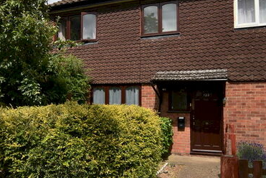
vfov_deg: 38.9
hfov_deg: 55.7
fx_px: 251
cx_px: 120
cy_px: 86
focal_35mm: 34
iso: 200
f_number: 9
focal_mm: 12
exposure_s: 1/320
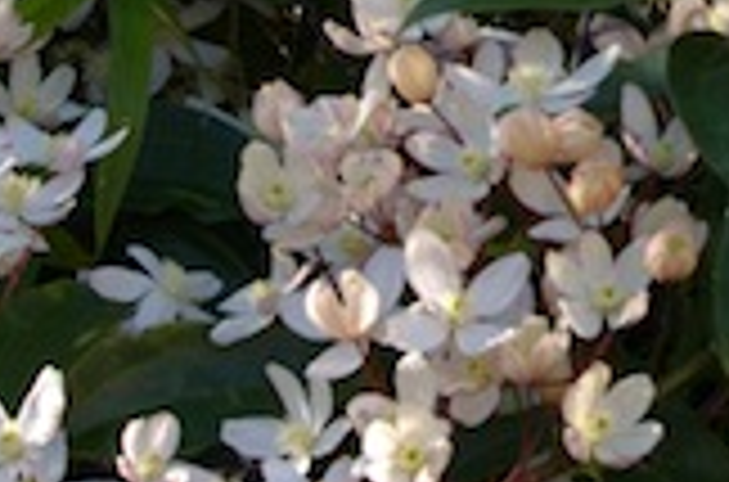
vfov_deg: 7.2
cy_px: -390
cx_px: 738
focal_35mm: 184
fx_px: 3712
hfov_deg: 11.1
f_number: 8
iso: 200
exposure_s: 1/90
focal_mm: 33
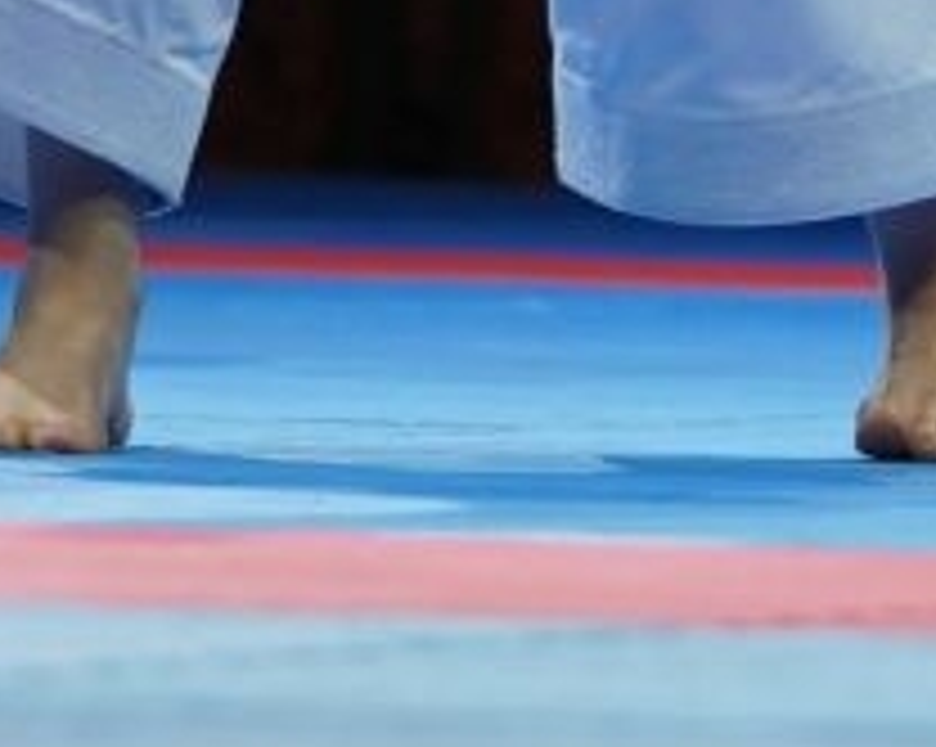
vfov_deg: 1.8
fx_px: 23386
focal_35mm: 845
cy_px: -954
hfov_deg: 2.3
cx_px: 1557
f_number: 2.8
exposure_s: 1/500
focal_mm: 104
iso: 640
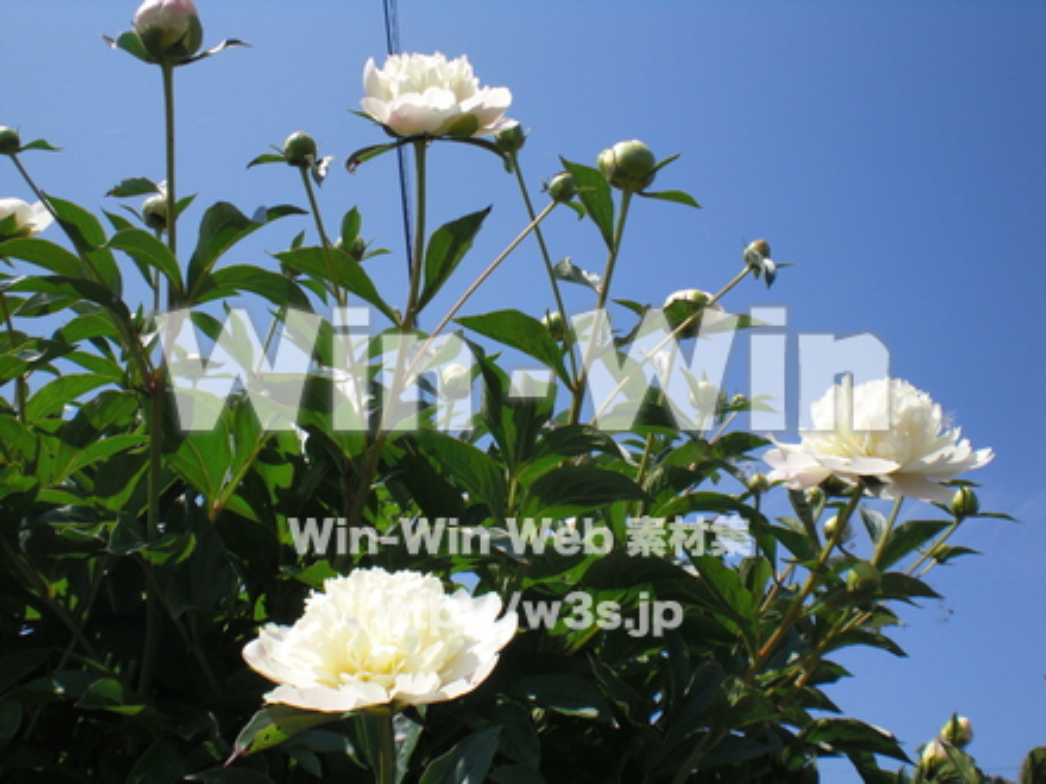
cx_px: 523
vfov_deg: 37.7
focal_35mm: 38
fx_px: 1148
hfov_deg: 49.0
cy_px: 392
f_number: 5.6
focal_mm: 6.3
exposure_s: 1/400
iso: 64
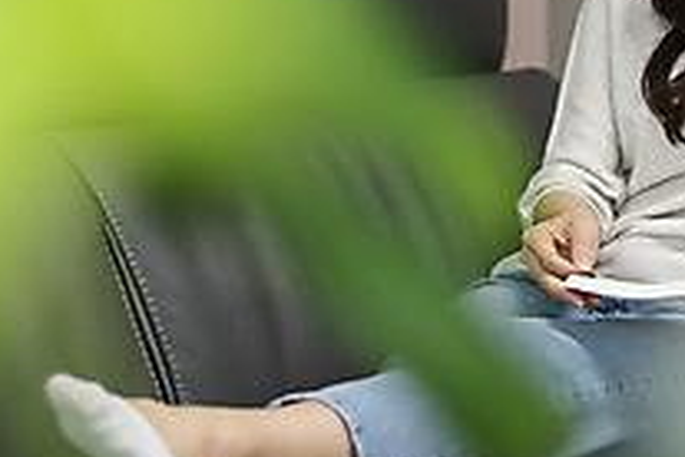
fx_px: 2759
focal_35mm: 145
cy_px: 30
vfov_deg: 9.4
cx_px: 372
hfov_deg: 14.2
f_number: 1.8
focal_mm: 50
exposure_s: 1/500
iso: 640
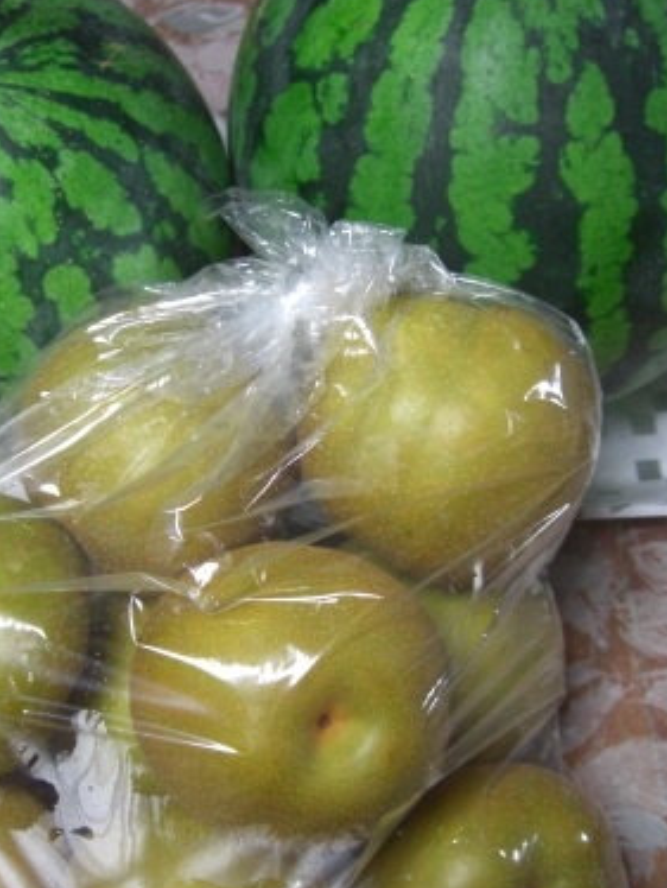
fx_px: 1668
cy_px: 463
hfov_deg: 22.6
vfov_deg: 29.8
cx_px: 259
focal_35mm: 65
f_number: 2.8
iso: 400
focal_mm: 7.9
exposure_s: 1/40
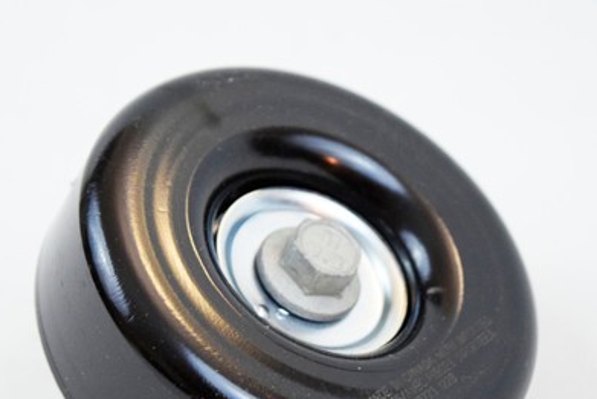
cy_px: 273
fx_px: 1957
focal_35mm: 118
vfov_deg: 11.6
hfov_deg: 17.3
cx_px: 272
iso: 2800
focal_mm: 48
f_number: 5.3
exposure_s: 1/60
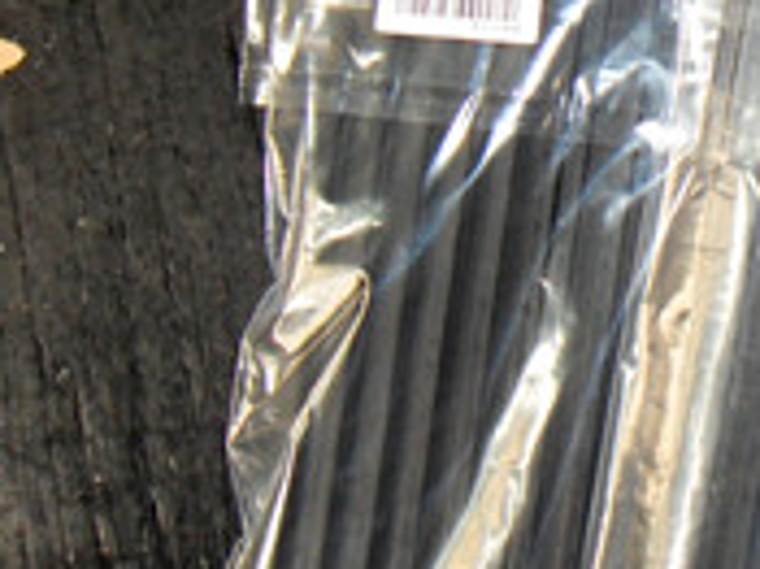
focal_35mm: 80
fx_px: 1755
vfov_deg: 18.3
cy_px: 156
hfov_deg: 22.9
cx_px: 843
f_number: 3.5
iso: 400
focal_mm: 6.3
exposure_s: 1/45
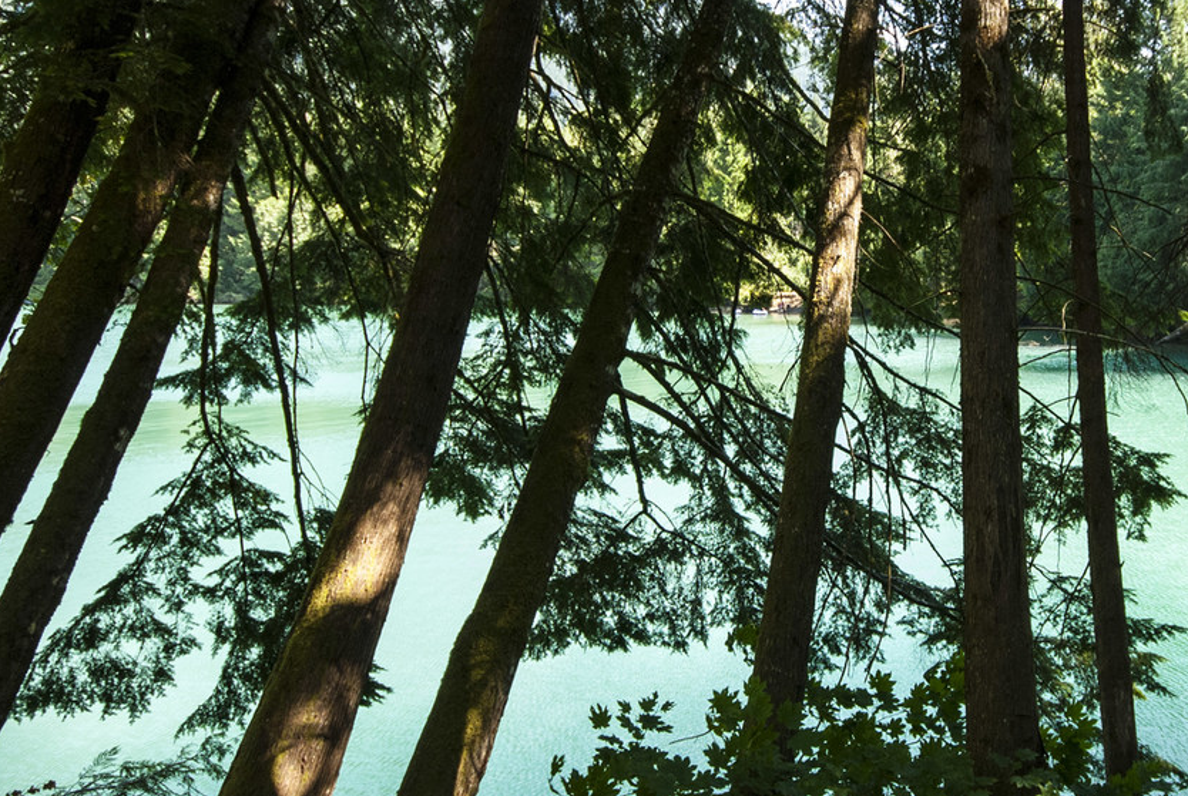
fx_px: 959
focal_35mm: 29
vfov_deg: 45.0
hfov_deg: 60.6
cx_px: 871
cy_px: 345
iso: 320
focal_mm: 10
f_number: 5.6
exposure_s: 1/100
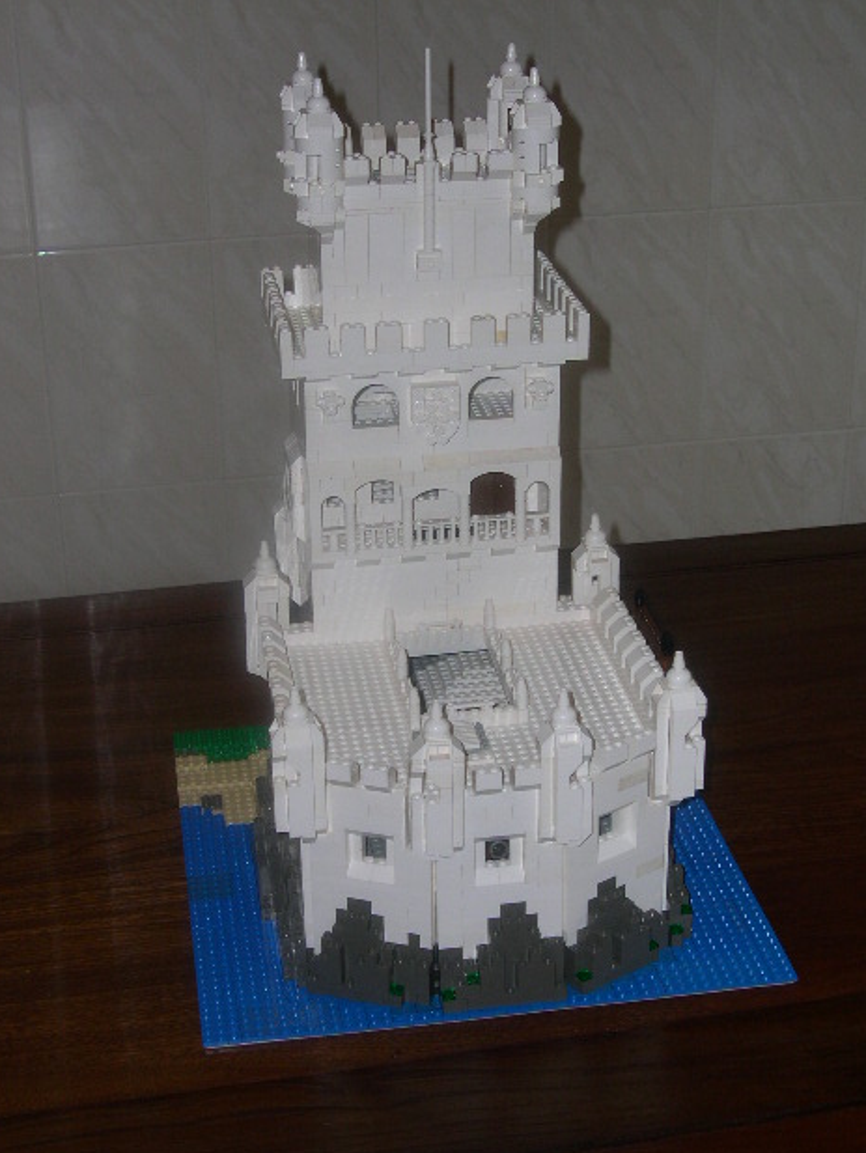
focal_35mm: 59
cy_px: 595
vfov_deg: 32.7
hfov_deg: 24.8
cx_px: 424
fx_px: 1967
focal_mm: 12.2
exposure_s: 1/60
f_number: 3.4
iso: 100
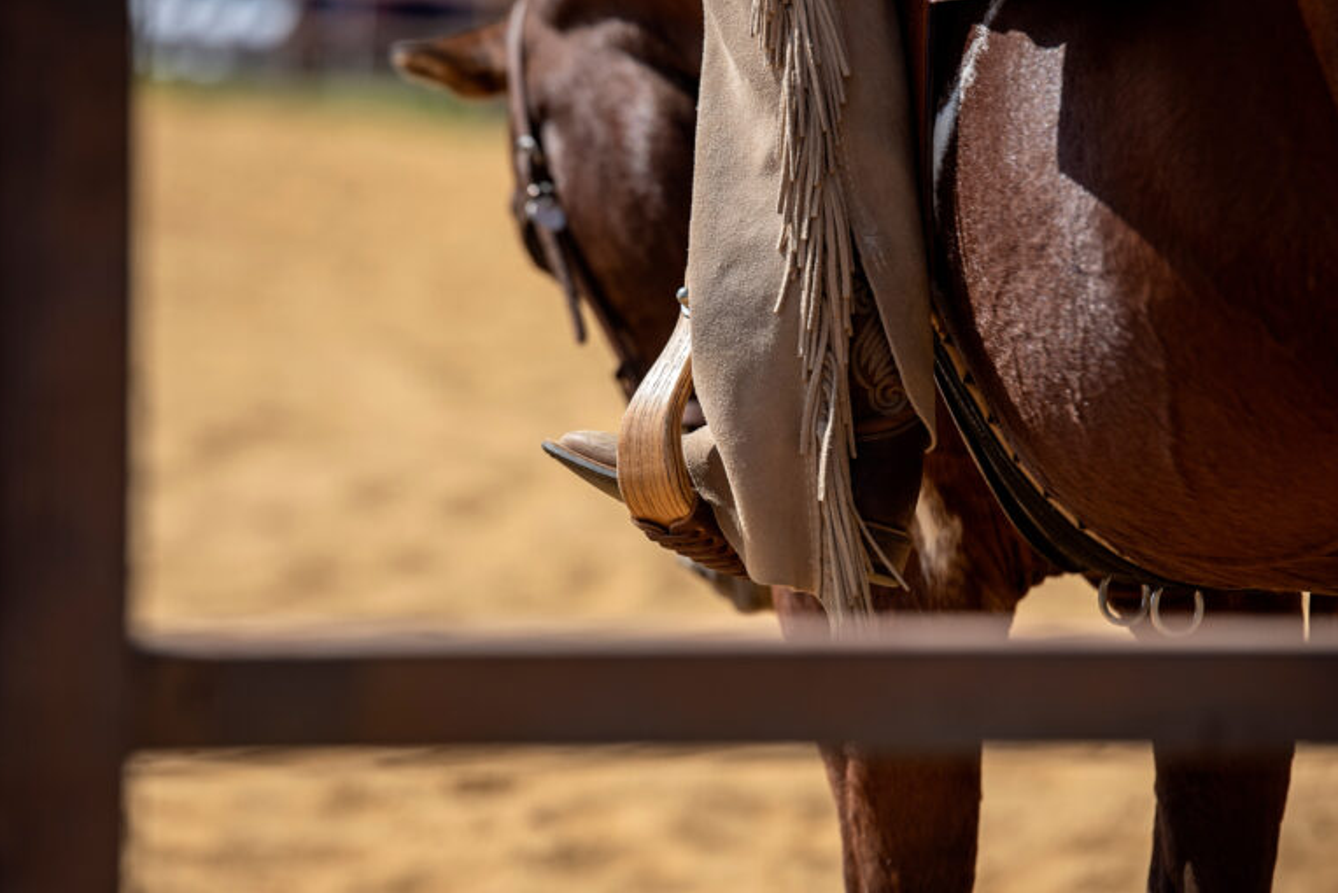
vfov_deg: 6.8
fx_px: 7473
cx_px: 667
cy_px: 446
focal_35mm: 201
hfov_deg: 10.2
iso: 100
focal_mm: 200
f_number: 4
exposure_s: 1/2500
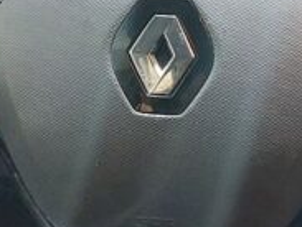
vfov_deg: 13.6
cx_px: 332
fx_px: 953
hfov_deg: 17.4
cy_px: 107
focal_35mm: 109
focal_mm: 5.23
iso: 500
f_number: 1.8
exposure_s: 1/33
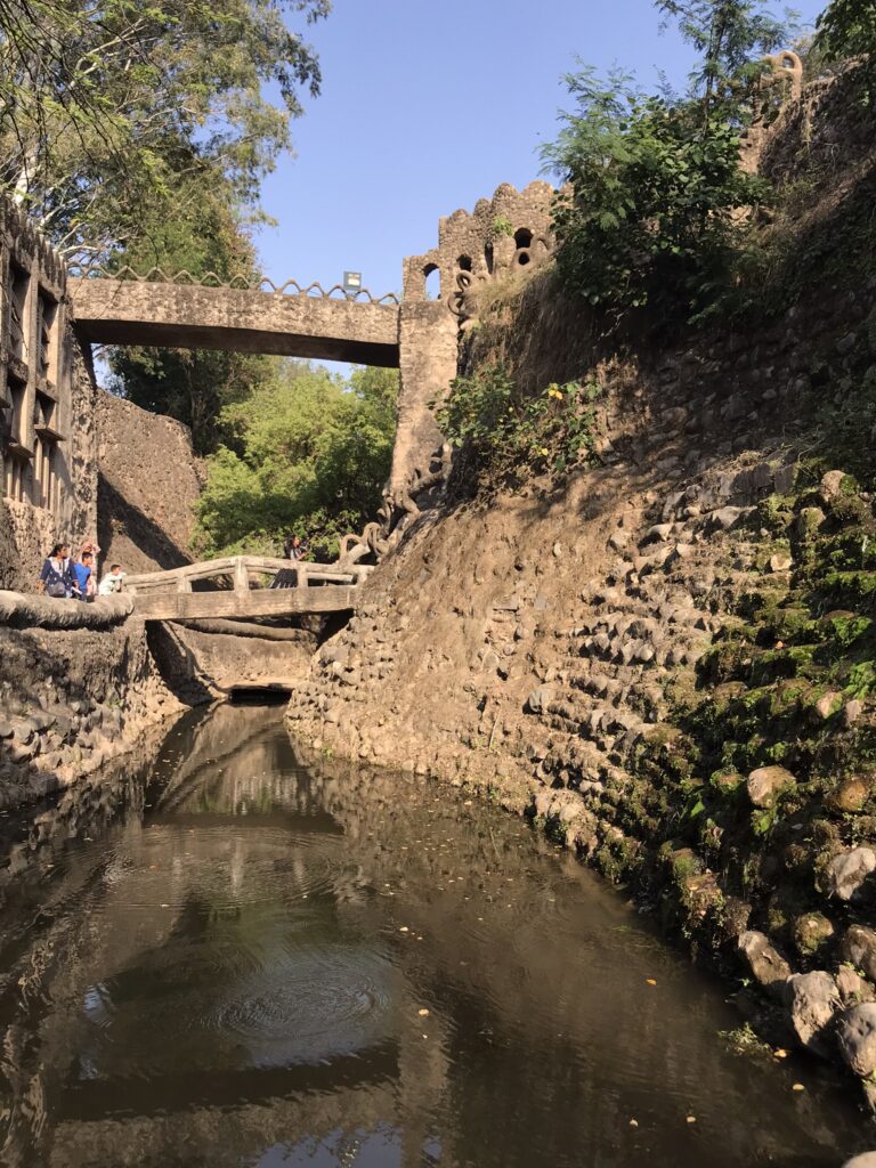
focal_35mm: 28
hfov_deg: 49.7
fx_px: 945
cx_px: 438
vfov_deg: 63.4
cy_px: 584
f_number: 1.8
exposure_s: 1/812
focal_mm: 3.99
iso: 20
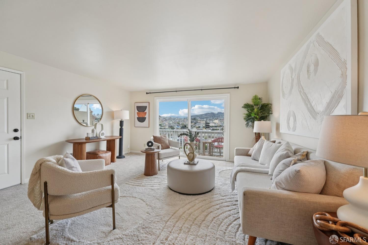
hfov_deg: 104.3
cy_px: 122
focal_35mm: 14
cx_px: 184
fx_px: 143
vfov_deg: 81.2
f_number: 8
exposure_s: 1/200
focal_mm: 14
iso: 640
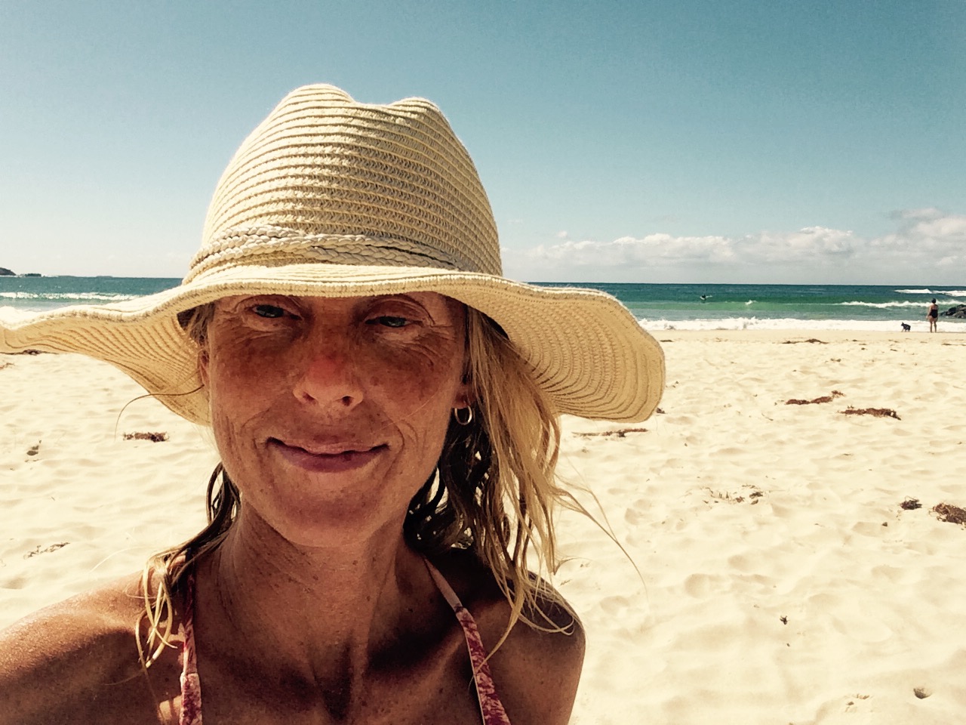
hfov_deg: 58.4
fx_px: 865
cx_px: 483
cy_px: 362
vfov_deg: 45.4
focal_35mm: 31
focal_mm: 2.15
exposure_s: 1/2469
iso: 50
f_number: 2.4
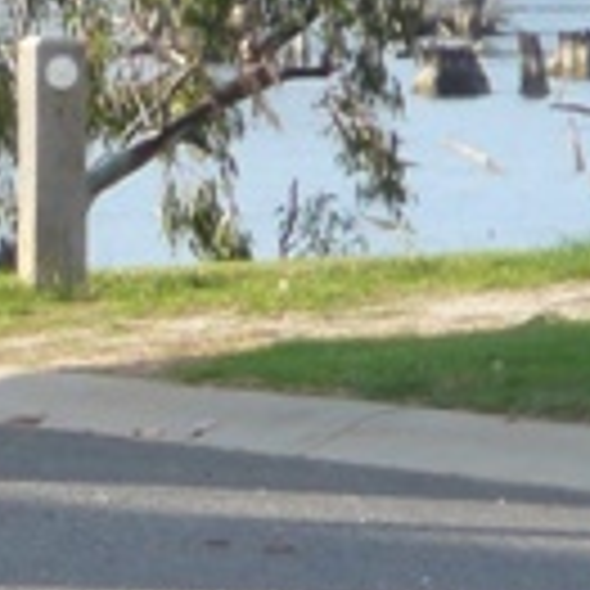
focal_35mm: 1385
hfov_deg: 1.3
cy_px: 347
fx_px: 26707
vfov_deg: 1.3
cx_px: -649
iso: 100
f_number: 4.9
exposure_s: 1/200
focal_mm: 42
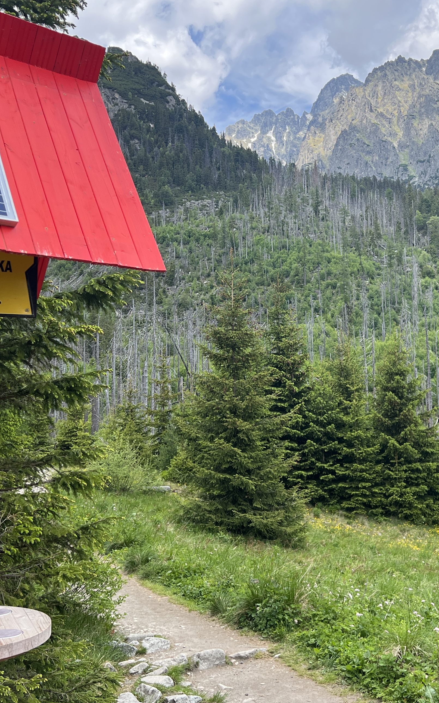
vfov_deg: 46.2
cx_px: 309
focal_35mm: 43
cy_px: 323
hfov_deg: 29.5
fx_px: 823
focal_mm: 5.7
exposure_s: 1/1252
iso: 50
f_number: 1.5
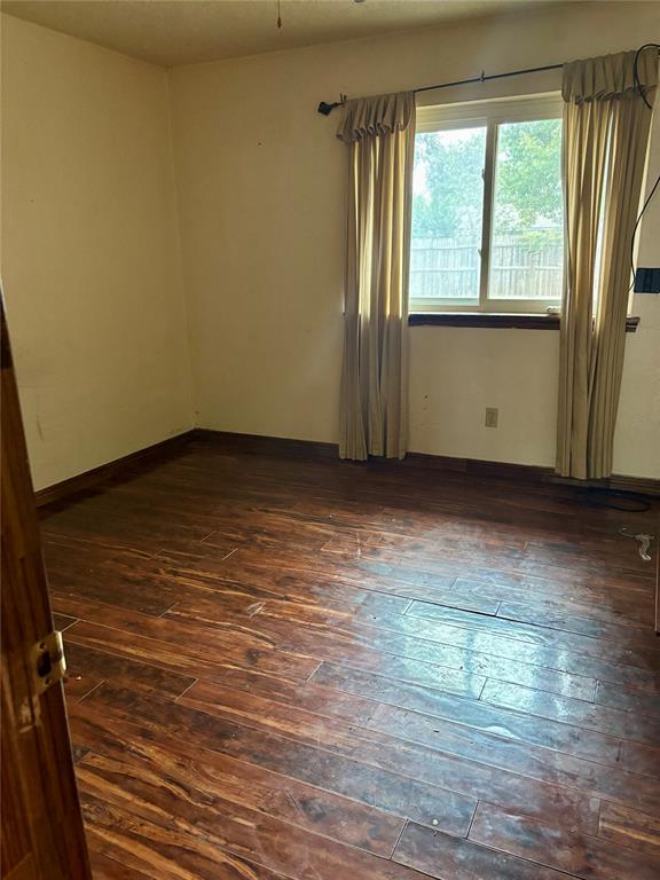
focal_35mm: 26
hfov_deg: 53.1
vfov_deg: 67.3
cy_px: 440
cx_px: 330
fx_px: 661
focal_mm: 5.96
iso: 500
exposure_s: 1/41
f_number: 1.6
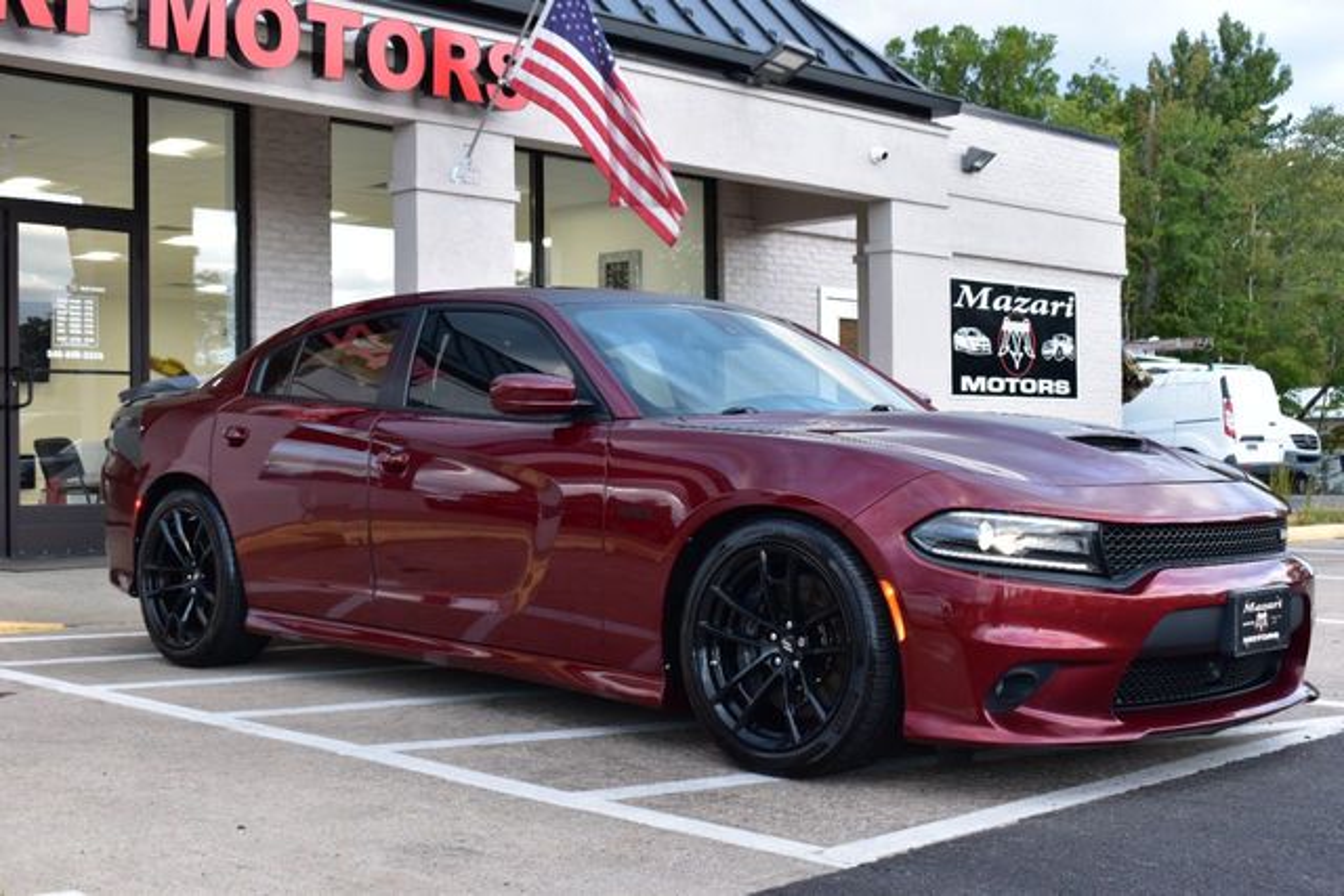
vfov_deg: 29.0
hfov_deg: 42.3
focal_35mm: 46
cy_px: 448
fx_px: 1736
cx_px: 672
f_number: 7.1
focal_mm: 31
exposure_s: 1/40
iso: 400
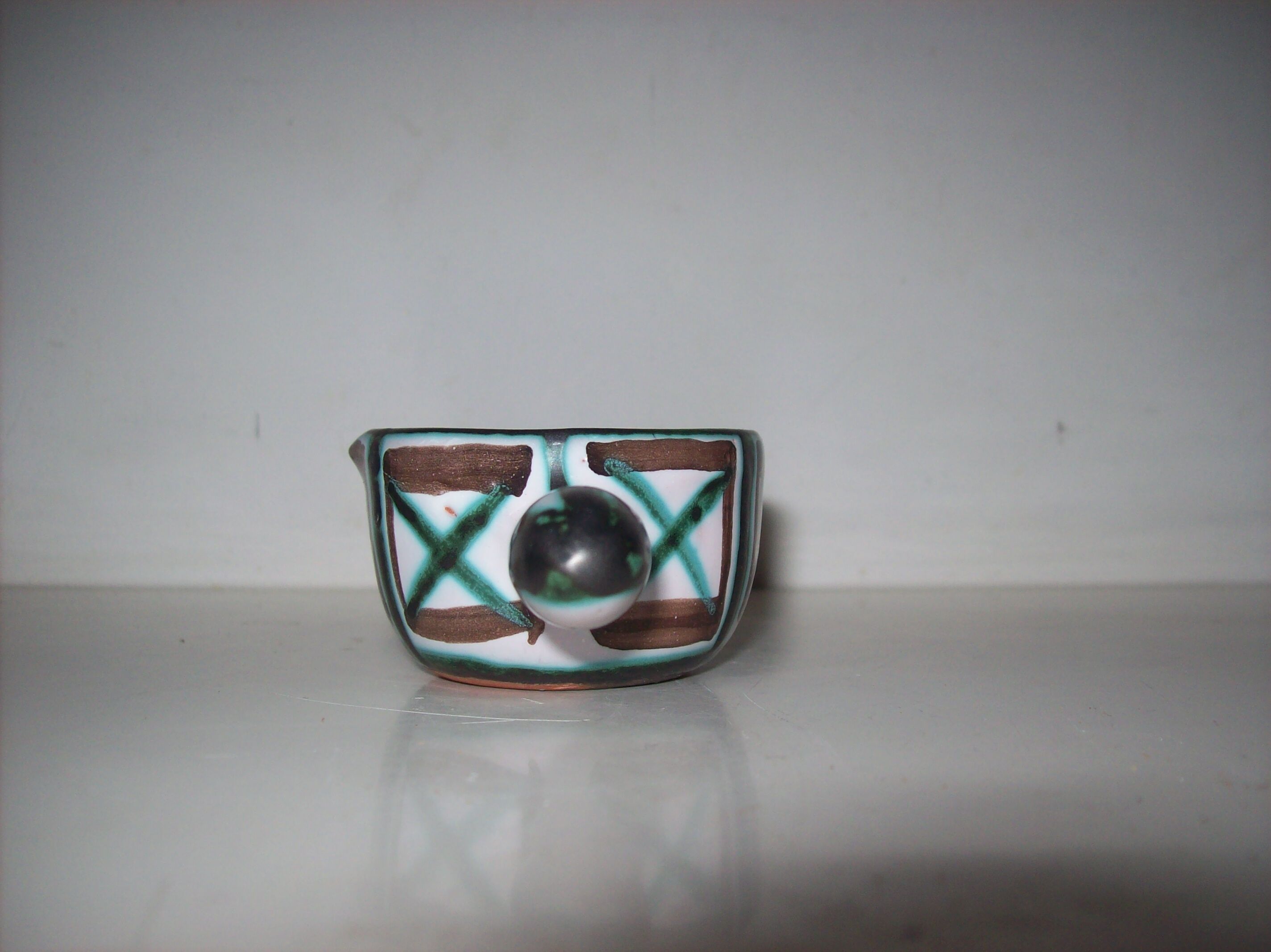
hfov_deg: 51.4
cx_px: 636
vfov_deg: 39.6
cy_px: 476
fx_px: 1321
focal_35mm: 36
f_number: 2.7
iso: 80
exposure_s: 1/64
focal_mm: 6
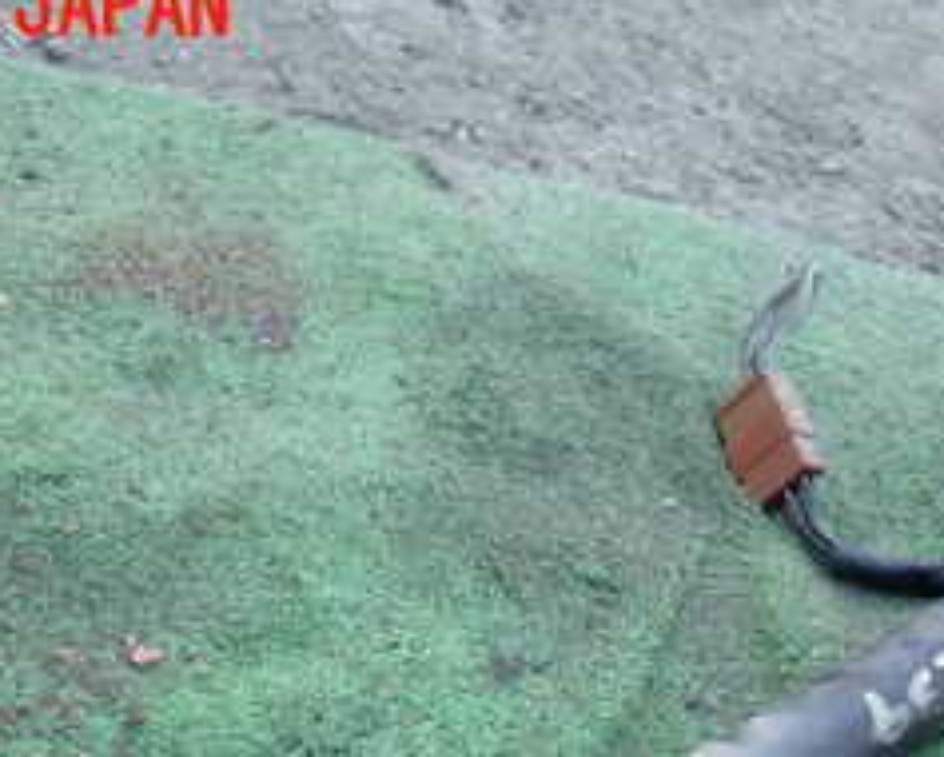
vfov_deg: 19.7
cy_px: 857
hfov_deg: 25.4
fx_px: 2069
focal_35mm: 74
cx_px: 701
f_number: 2.3
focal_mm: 5.4
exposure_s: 1/60
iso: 100
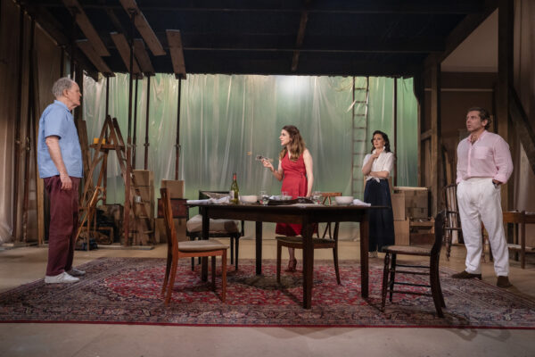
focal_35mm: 30
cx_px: 268
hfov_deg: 61.9
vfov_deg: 43.6
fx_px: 446
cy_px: 178
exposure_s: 1/400
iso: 2500
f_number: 3.5
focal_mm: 30
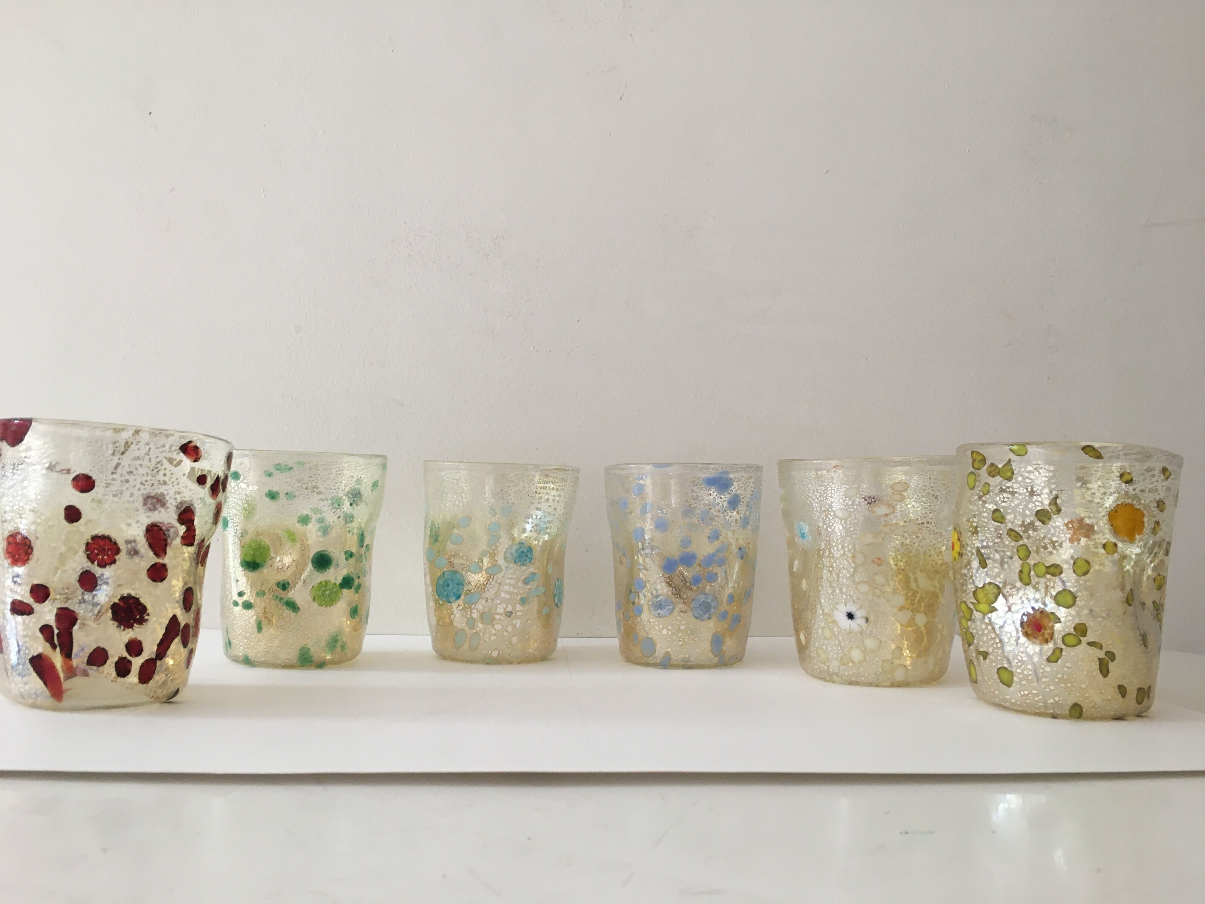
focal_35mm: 29
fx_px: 1010
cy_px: 452
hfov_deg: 61.7
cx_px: 602
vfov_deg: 48.2
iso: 32
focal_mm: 4.15
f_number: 2.2
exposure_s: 1/33
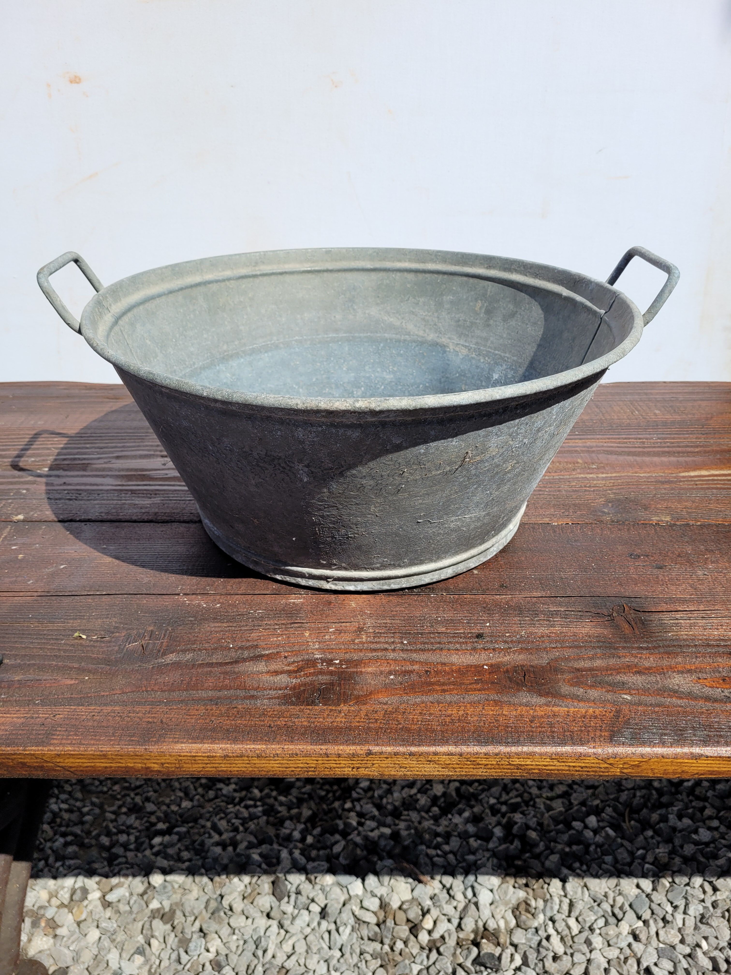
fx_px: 732
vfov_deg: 67.3
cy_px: 488
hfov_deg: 53.1
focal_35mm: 26
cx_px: 366
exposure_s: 1/2866
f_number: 1.8
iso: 40
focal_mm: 5.4
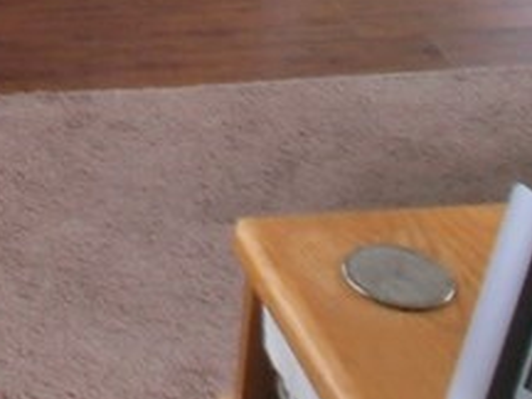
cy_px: -468
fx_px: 1890
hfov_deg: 15.0
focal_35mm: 123
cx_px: -232
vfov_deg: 10.7
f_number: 2.6
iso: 100
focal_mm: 4.65
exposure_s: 1/80
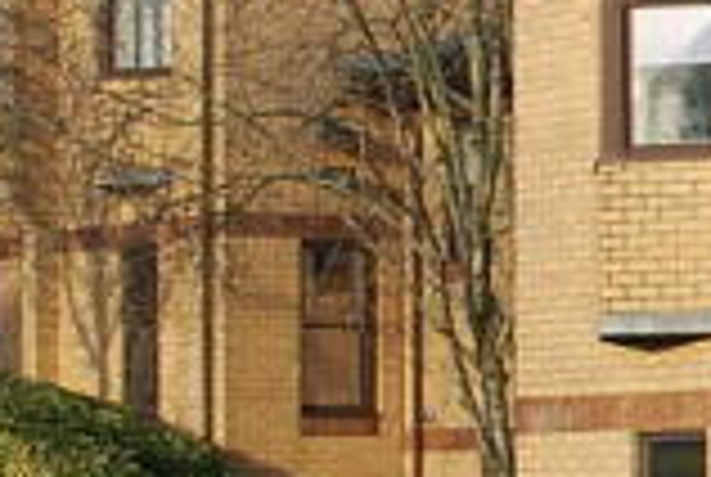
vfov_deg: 6.4
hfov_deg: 8.8
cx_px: 1634
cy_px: 434
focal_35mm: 214
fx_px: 4234
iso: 125
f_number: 5.6
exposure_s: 1/125
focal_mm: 22
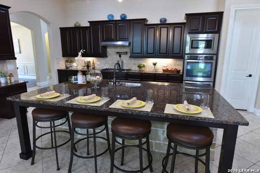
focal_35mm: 22
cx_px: 130
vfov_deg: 57.3
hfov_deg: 78.6
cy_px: 86
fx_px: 159
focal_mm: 22
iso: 2000
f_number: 4.5
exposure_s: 1/60
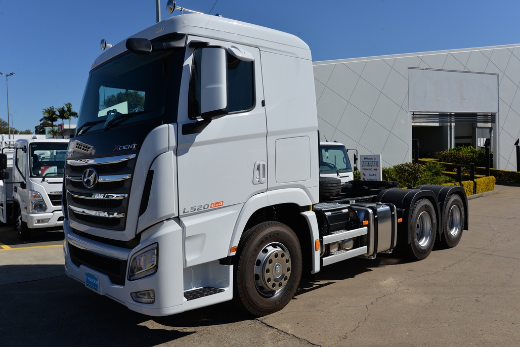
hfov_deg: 63.6
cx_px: 260
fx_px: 419
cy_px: 174
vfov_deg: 45.0
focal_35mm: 29
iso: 100
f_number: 10
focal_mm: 29
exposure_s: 1/400
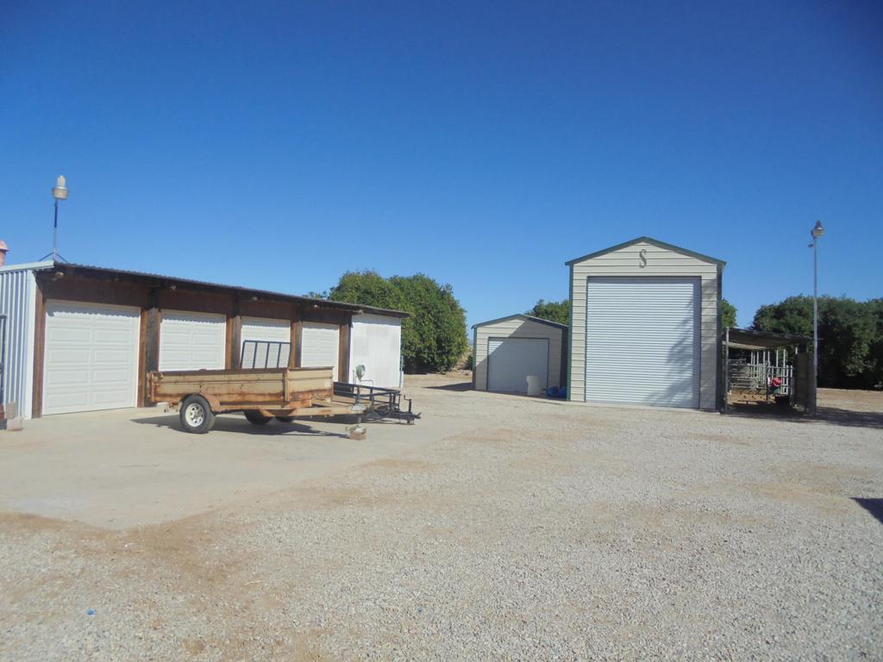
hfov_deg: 67.3
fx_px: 663
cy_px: 331
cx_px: 442
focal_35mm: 26
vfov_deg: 53.1
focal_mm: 4.6
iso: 100
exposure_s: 1/160
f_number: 11.5
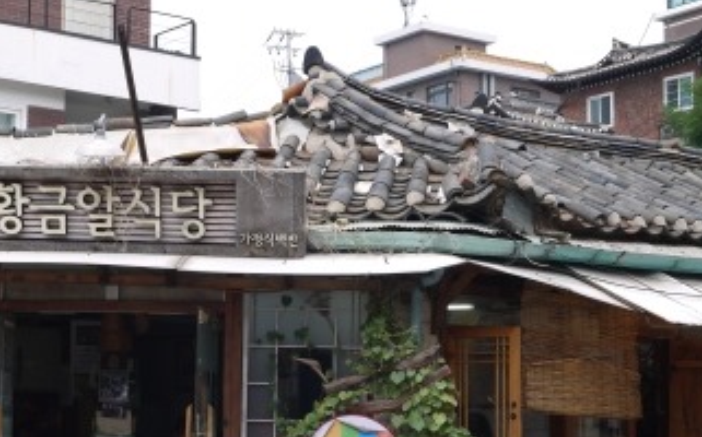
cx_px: 276
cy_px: 306
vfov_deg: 16.8
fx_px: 1472
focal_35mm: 77
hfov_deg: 26.8
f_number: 8
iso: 160
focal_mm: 26
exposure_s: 1/200
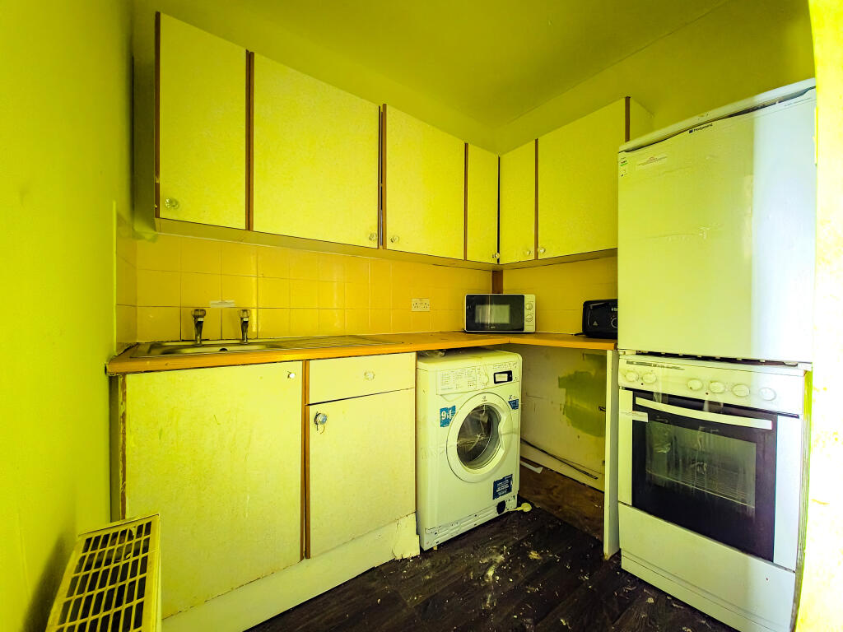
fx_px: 317
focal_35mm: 13
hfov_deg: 106.2
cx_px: 422
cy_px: 316
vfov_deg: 89.9
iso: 3200
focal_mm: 2.2
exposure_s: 1/8
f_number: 1.9
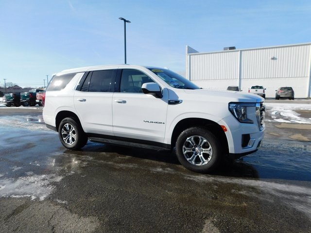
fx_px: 207
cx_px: 156
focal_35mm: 23
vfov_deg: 58.9
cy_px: 116
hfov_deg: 73.9
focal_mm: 4
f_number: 6
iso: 125
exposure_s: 1/640
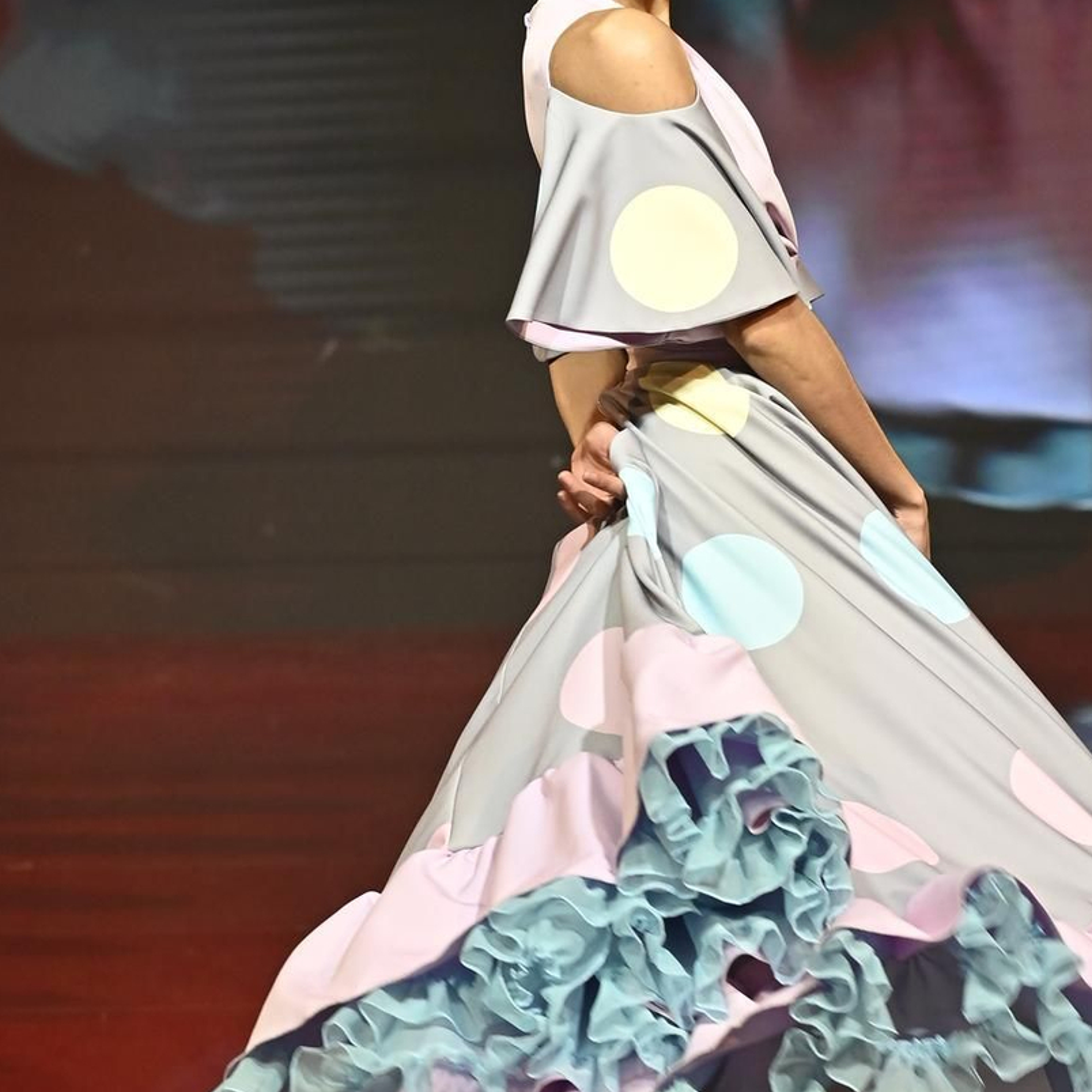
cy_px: 719
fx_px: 6353
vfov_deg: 9.8
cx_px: 717
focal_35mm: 178
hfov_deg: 9.8
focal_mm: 70
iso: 2000
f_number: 4.5
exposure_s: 1/320
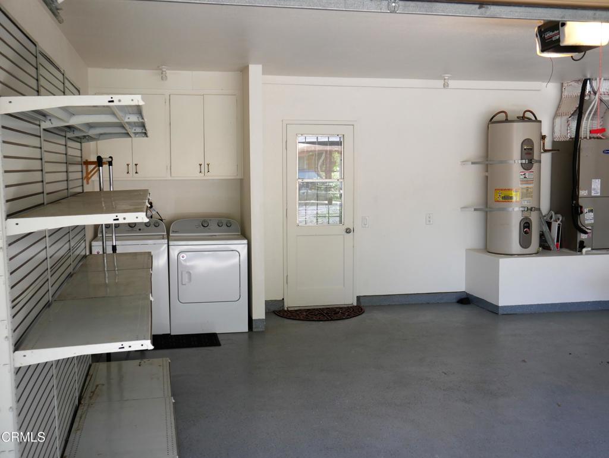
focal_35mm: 40
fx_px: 704
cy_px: 229
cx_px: 304
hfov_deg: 46.8
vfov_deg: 36.0
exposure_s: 1/80
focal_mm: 20
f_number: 4.4
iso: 200
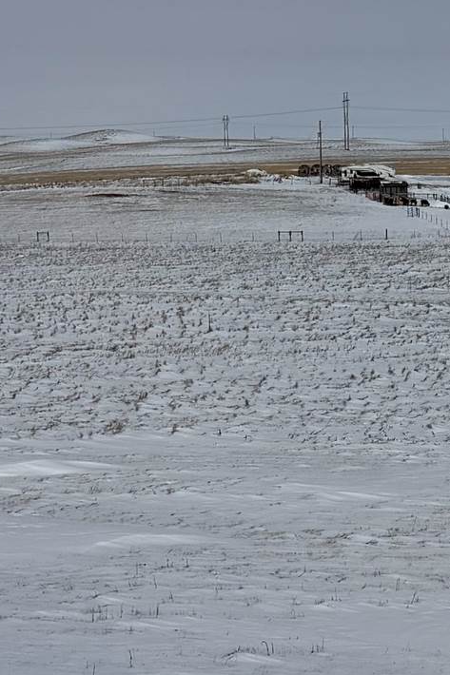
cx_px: 411
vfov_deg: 18.9
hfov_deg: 12.6
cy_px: 395
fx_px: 2026
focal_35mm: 108
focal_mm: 6.76
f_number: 1.78
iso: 80
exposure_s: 1/22727
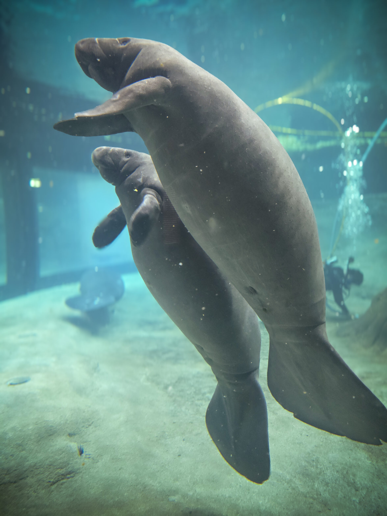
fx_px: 343
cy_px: 258
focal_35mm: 23
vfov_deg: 73.9
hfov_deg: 58.9
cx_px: 194
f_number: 1.7
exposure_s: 1/60
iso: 800
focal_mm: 6.3
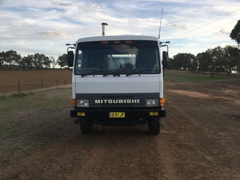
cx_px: 120
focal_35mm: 30
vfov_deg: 46.8
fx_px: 208
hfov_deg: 59.9
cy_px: 91
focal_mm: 4.15
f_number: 2.2
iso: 25
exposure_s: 1/610
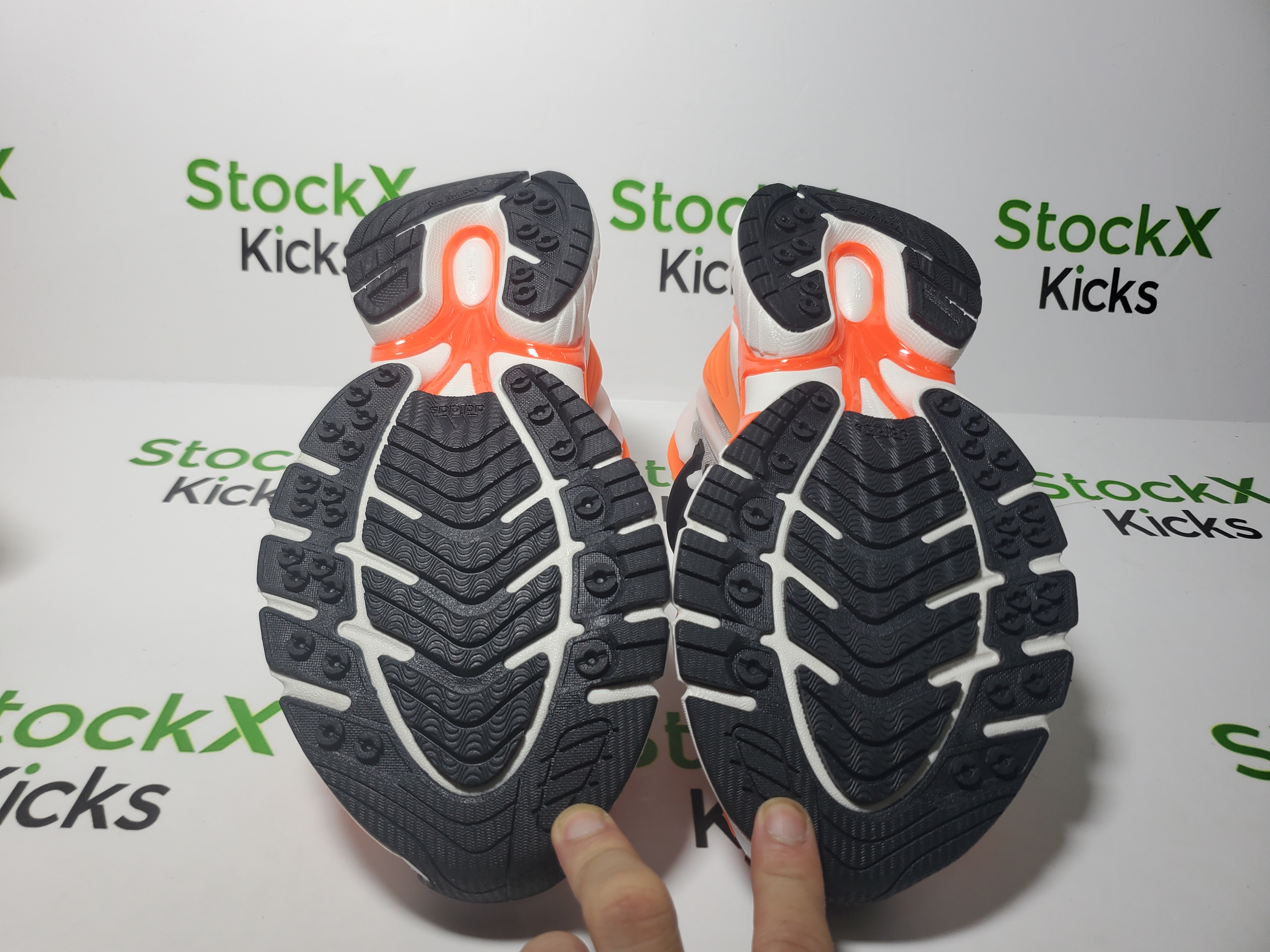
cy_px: 476
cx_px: 635
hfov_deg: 67.3
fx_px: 954
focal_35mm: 26
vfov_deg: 53.1
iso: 50
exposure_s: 1/533
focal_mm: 4.3
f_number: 1.5
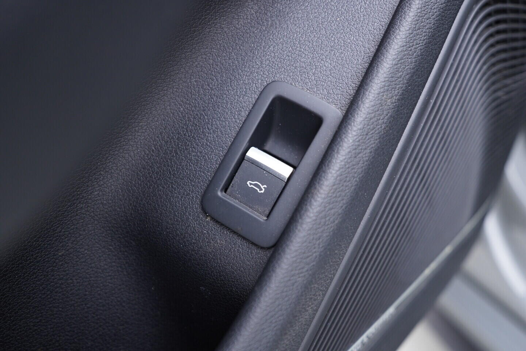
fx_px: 526
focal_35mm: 36
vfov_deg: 36.9
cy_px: 176
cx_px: 263
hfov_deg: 53.1
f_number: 2.8
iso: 400
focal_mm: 24
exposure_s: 1/40
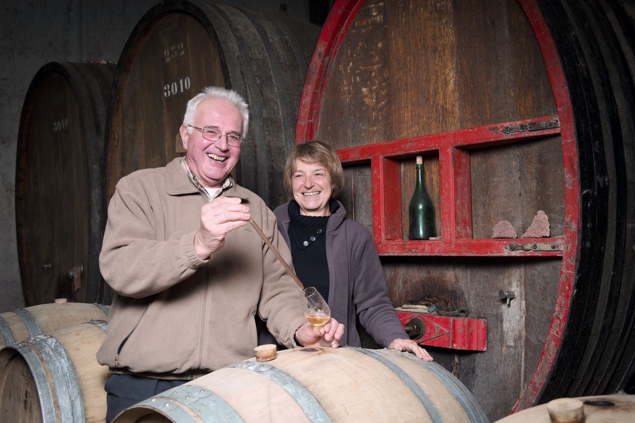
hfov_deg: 53.2
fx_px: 635
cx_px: 316
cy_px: 207
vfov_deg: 36.8
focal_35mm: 36
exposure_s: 1/350
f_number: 5.6
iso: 400
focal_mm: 35
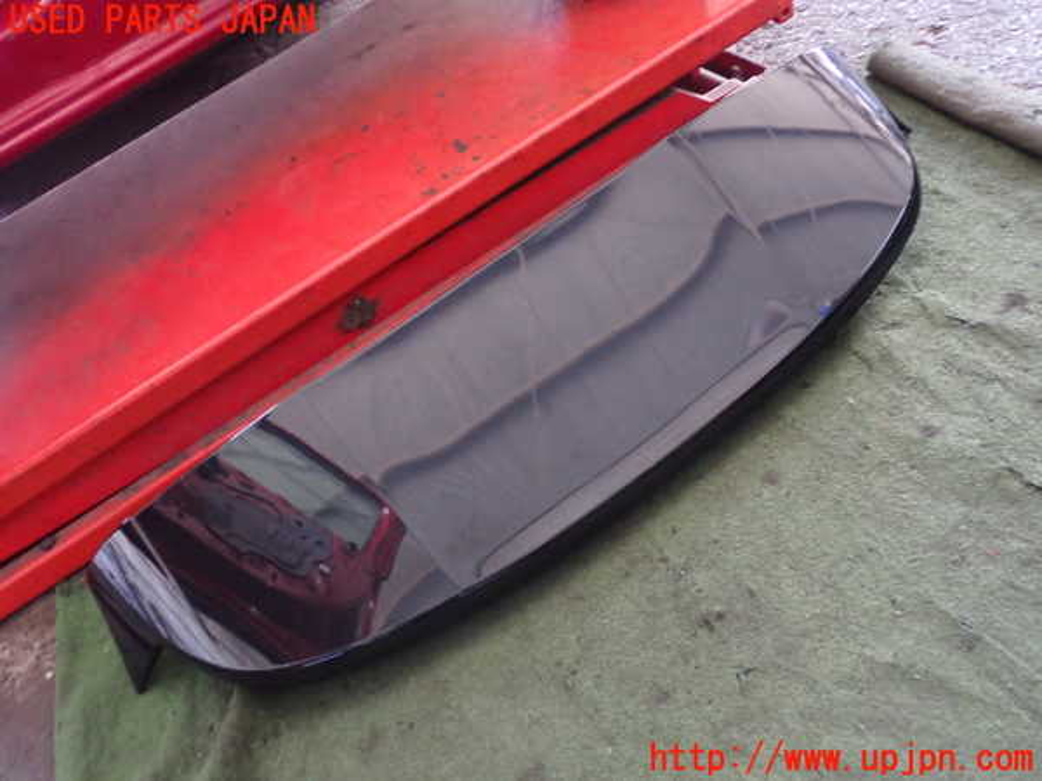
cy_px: 390
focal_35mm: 30
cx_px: 521
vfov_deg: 46.8
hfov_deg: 60.0
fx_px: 903
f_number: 2.3
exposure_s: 1/30
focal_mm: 5.4
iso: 400
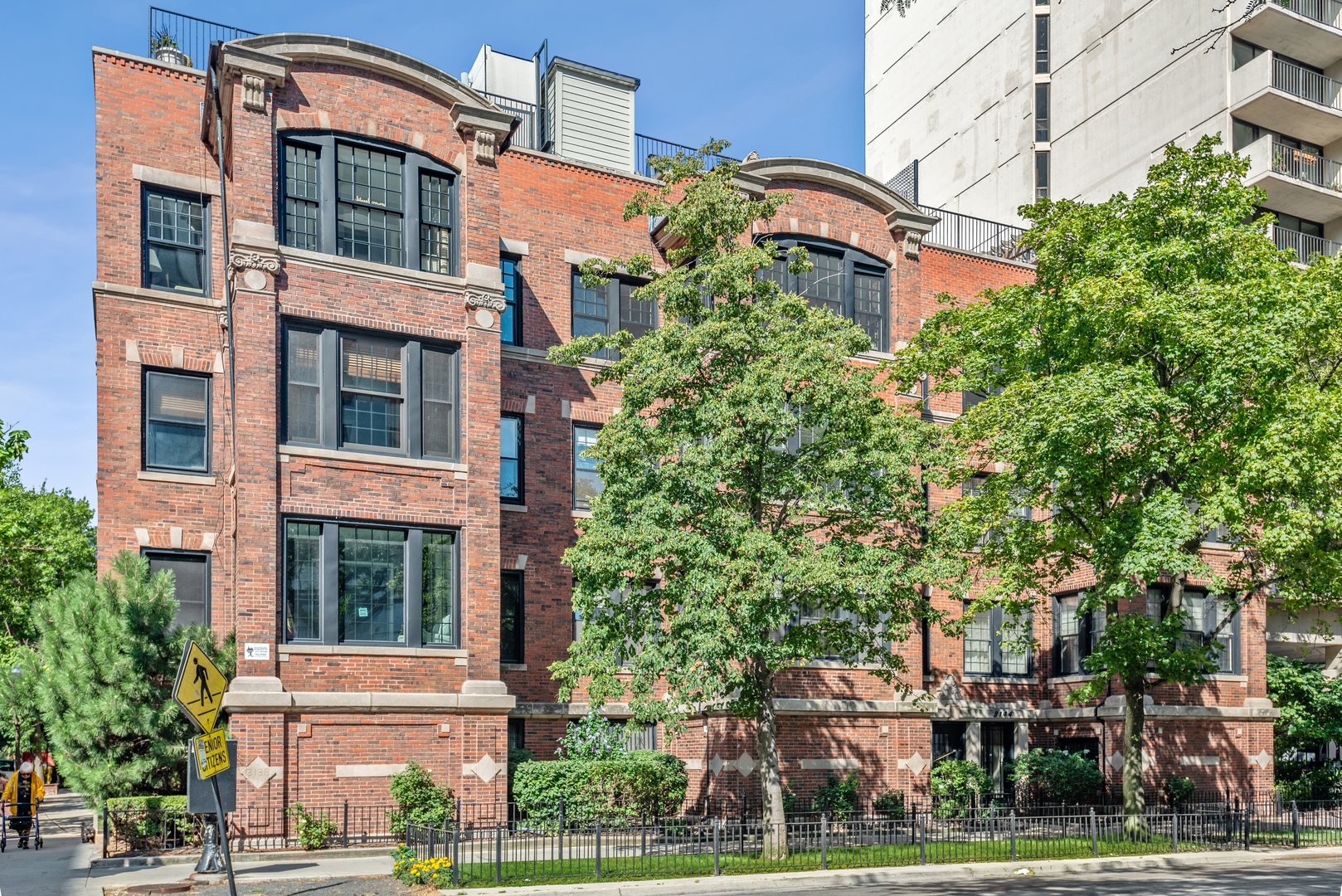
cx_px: 671
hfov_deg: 65.5
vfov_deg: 46.4
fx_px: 1044
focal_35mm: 28
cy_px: 448
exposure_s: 1/400
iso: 100
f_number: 8
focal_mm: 28
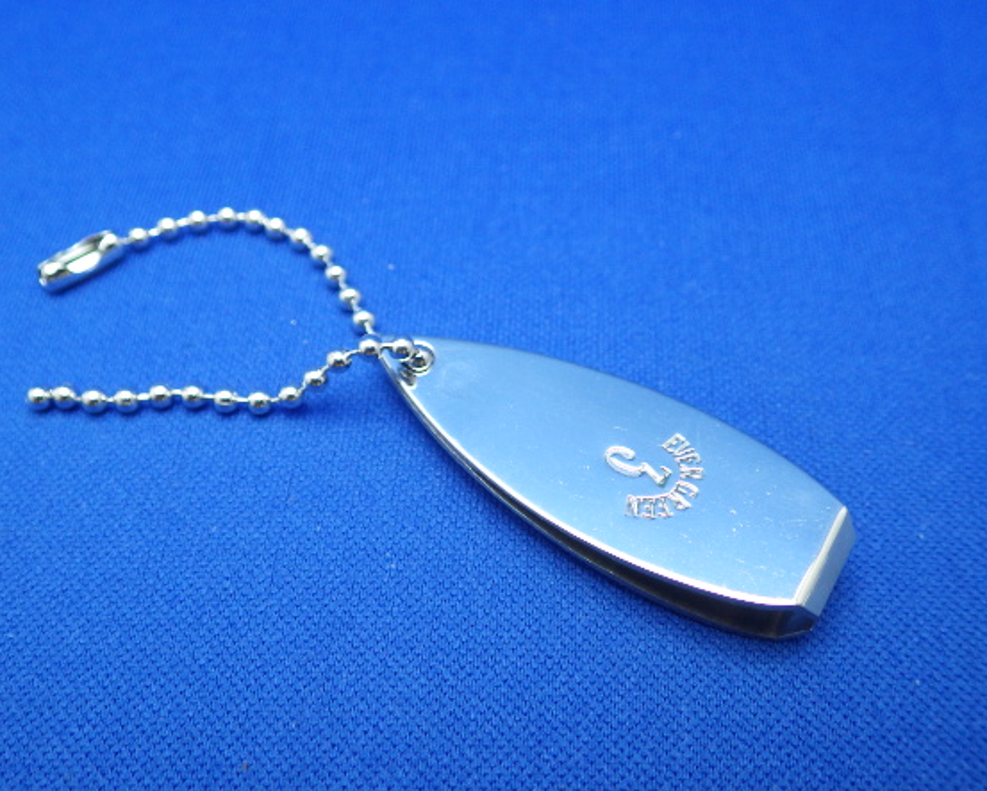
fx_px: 1023
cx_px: 459
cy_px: 400
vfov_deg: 42.3
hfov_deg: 51.5
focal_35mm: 35
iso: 320
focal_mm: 5.5
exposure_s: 1/45
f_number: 2.3
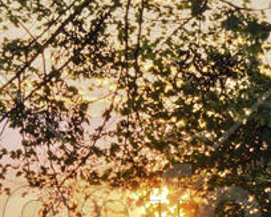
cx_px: 141
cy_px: 220
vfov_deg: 4.1
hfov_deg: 5.2
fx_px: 2998
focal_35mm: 374
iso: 100
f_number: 18
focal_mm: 62
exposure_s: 1/30
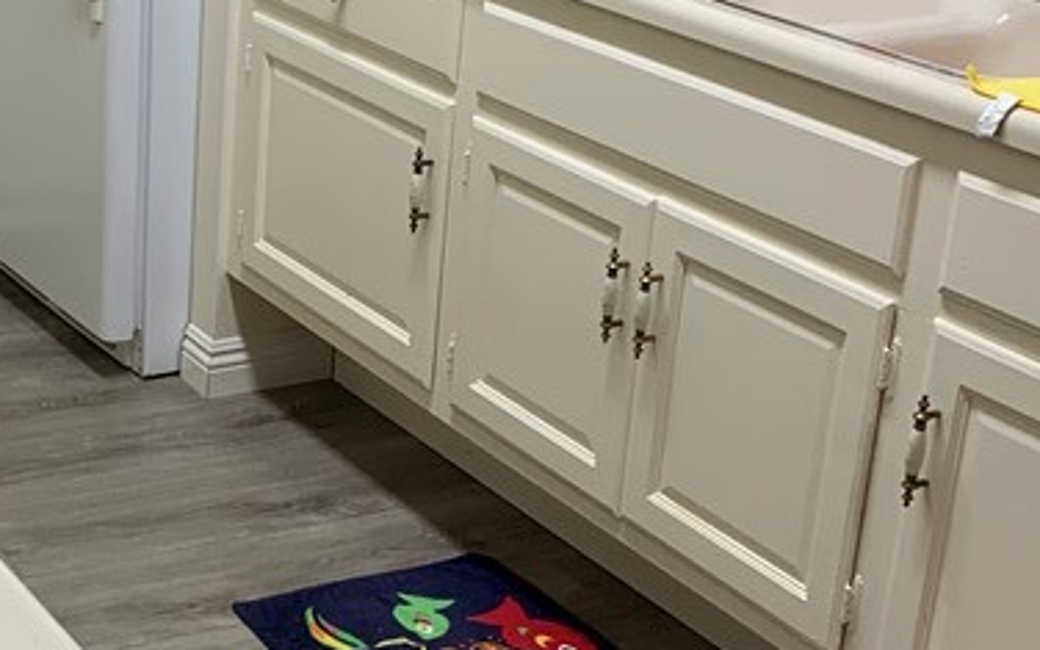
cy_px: 343
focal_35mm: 75
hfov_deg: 26.9
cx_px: 185
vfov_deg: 17.4
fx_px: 2126
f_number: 1.8
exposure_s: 1/60
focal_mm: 4.25
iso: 64
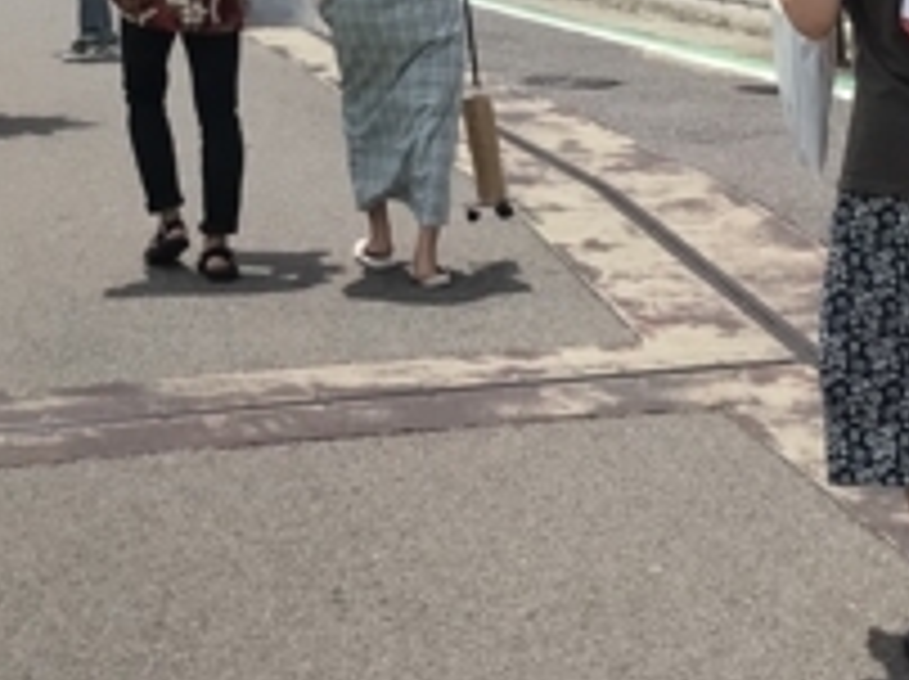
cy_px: 5
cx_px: 306
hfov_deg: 17.7
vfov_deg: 13.1
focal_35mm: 111
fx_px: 2911
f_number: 1.8
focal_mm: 3.99
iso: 20
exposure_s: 1/2740
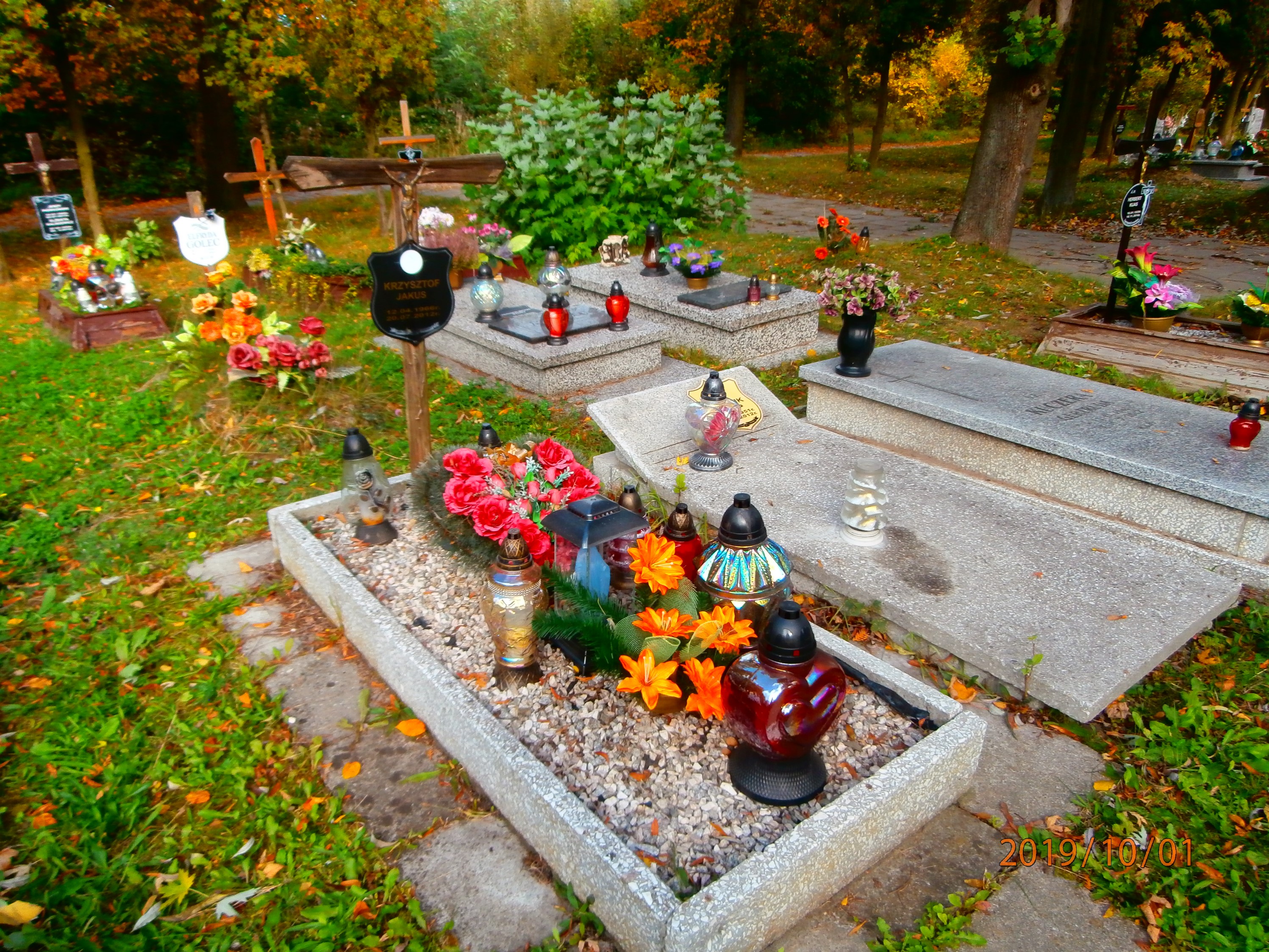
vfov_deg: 56.8
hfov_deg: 71.6
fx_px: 880
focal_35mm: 24
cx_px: 634
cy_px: 476
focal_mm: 4.2
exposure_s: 1/250
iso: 100
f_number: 3
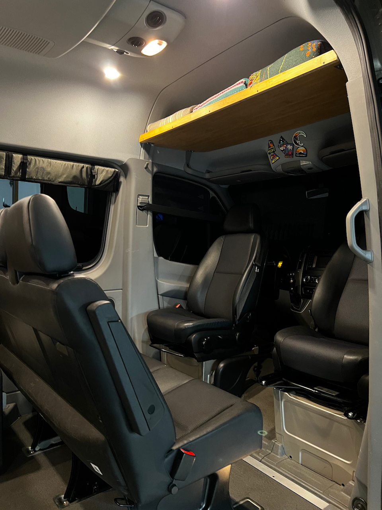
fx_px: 383
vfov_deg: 67.3
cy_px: 255
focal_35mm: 26
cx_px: 191
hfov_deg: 53.1
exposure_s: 1/30
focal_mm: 5.7
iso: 500
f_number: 1.5
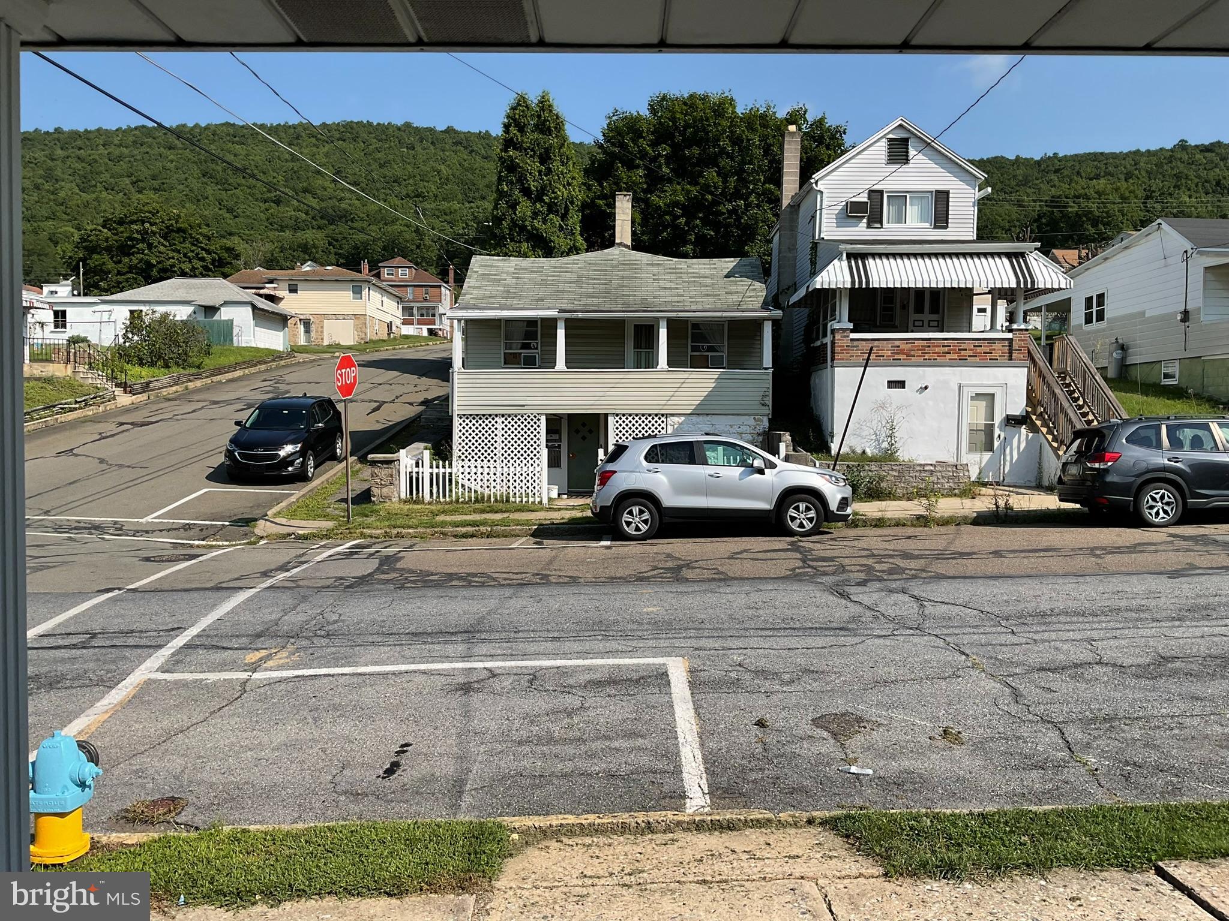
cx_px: 614
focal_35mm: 29
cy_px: 460
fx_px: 1030
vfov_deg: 48.2
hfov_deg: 61.7
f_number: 1.8
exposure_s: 1/2141
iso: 16
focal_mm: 3
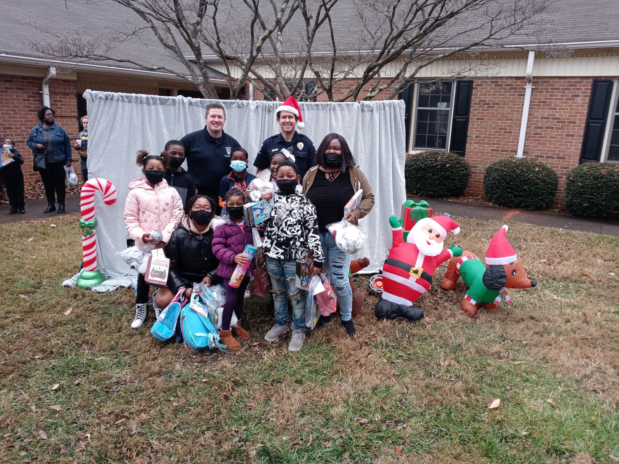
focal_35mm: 28
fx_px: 501
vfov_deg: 49.7
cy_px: 232
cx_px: 310
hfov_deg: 63.4
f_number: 1.8
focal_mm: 3.61
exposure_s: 1/180
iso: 100
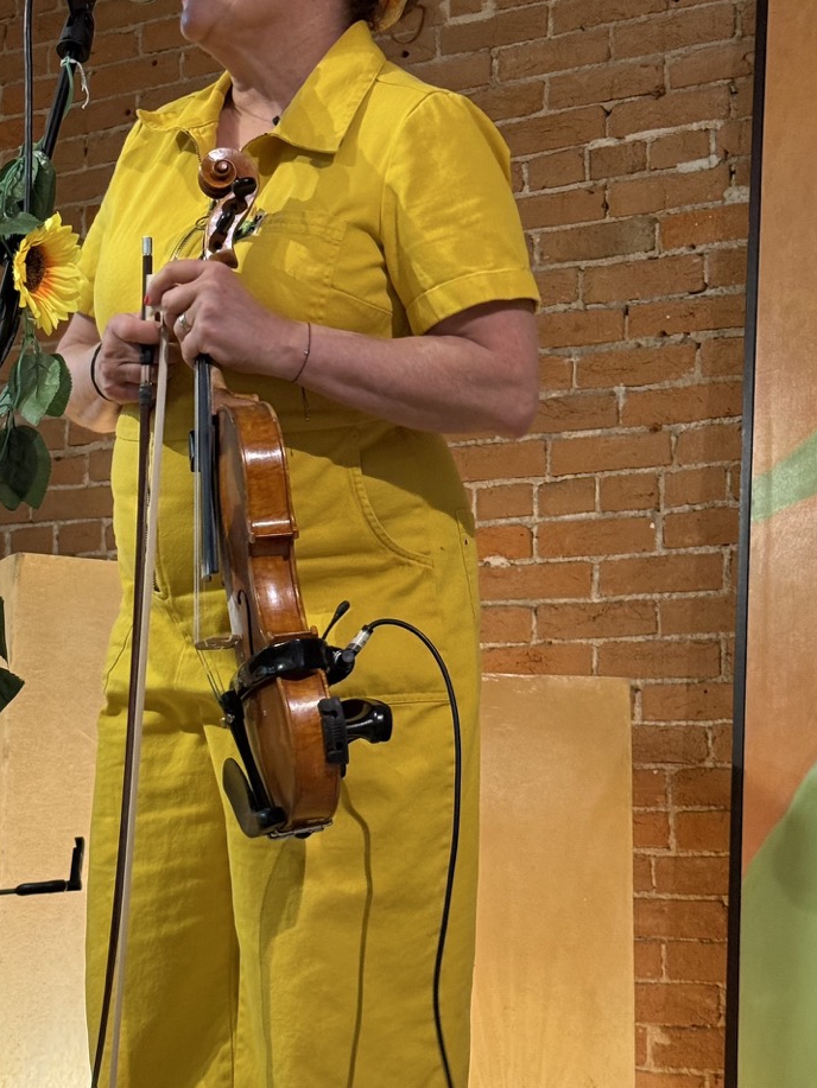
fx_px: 2108
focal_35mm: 67
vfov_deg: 29.0
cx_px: 348
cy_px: 547
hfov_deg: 21.9
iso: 250
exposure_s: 1/40
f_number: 1.78
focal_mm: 6.76
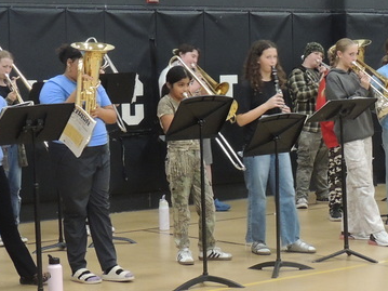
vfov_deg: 13.0
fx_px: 1277
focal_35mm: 114
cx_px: 278
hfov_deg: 17.2
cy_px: 118
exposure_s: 1/20
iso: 400
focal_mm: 7.1
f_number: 3.3
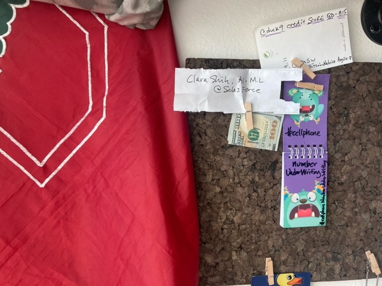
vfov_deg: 49.7
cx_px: 191
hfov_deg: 63.4
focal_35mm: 28
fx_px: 309
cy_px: 143
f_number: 1.8
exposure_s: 1/121
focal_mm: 3.99
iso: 80
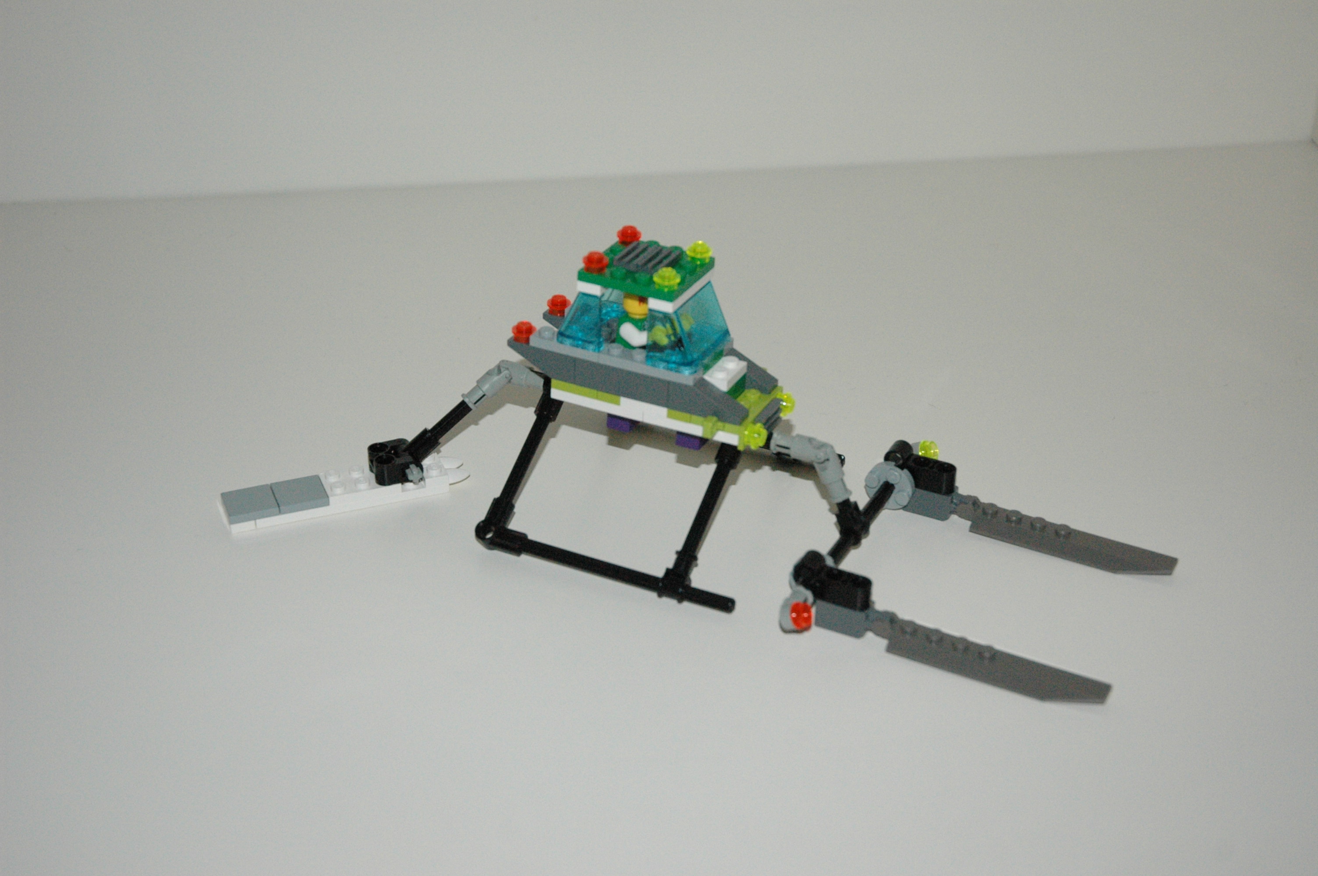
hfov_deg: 33.4
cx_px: 659
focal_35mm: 60
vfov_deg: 22.6
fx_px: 2195
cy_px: 438
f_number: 5
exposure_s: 1/60
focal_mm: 40
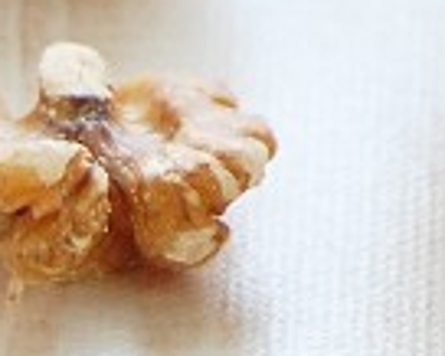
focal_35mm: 475
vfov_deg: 3.2
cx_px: 739
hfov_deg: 4.0
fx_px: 6260
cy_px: -524
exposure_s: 1/60
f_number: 5.3
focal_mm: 46
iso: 560
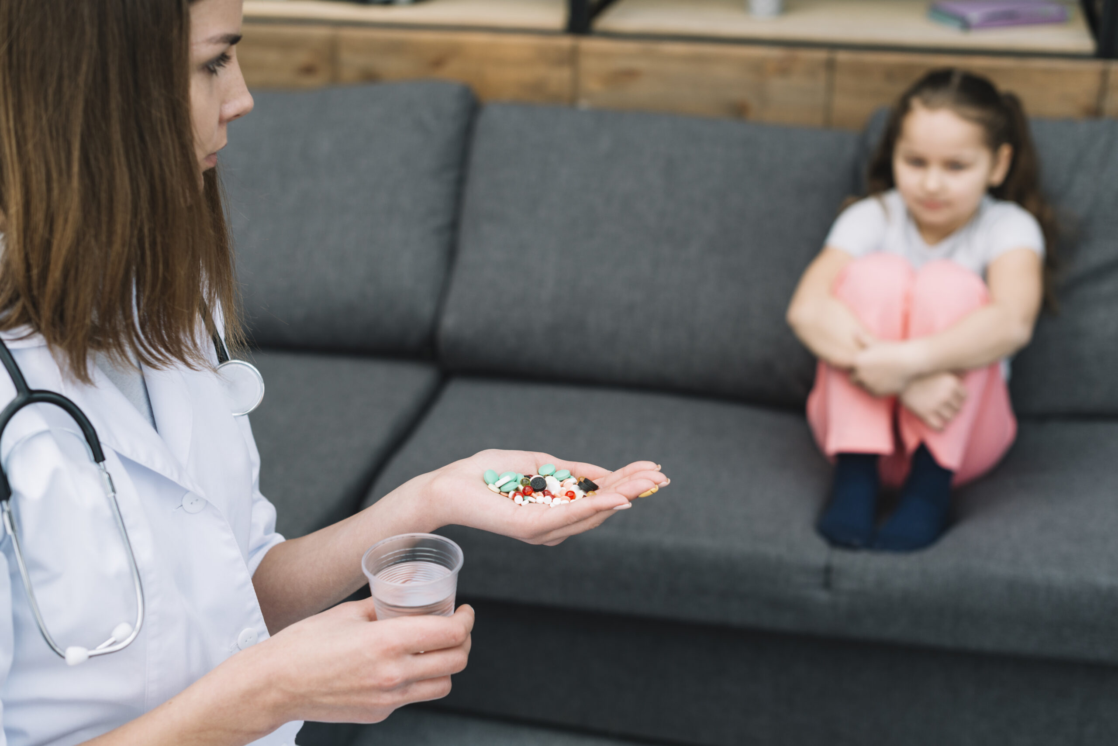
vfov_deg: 27.0
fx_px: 1553
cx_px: 559
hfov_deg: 39.6
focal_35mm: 50
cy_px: 373
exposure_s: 1/160
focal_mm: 50
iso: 200
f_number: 3.2
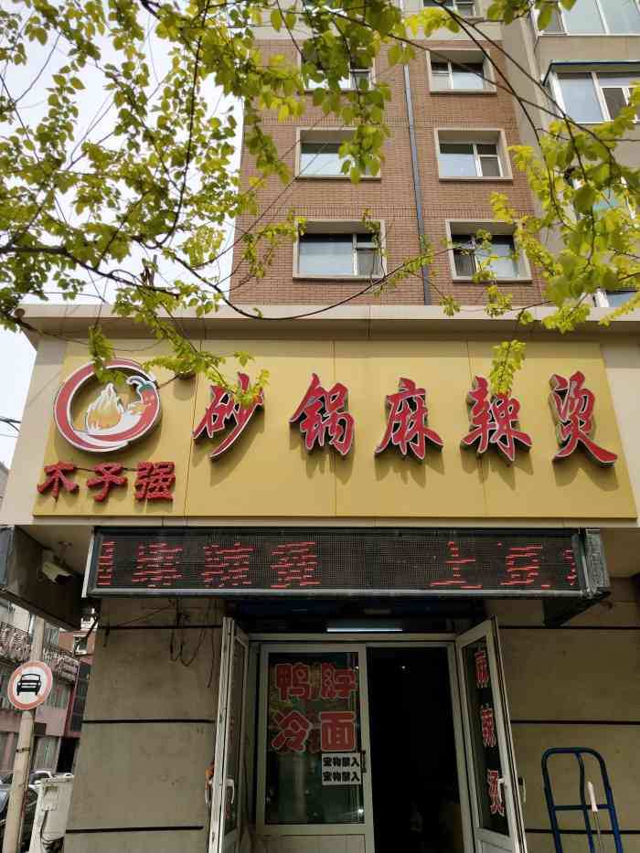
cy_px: 426
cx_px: 320
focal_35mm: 30
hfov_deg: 46.8
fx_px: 739
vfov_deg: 60.0
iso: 97
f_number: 1.8
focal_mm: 3.95
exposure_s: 1/3333
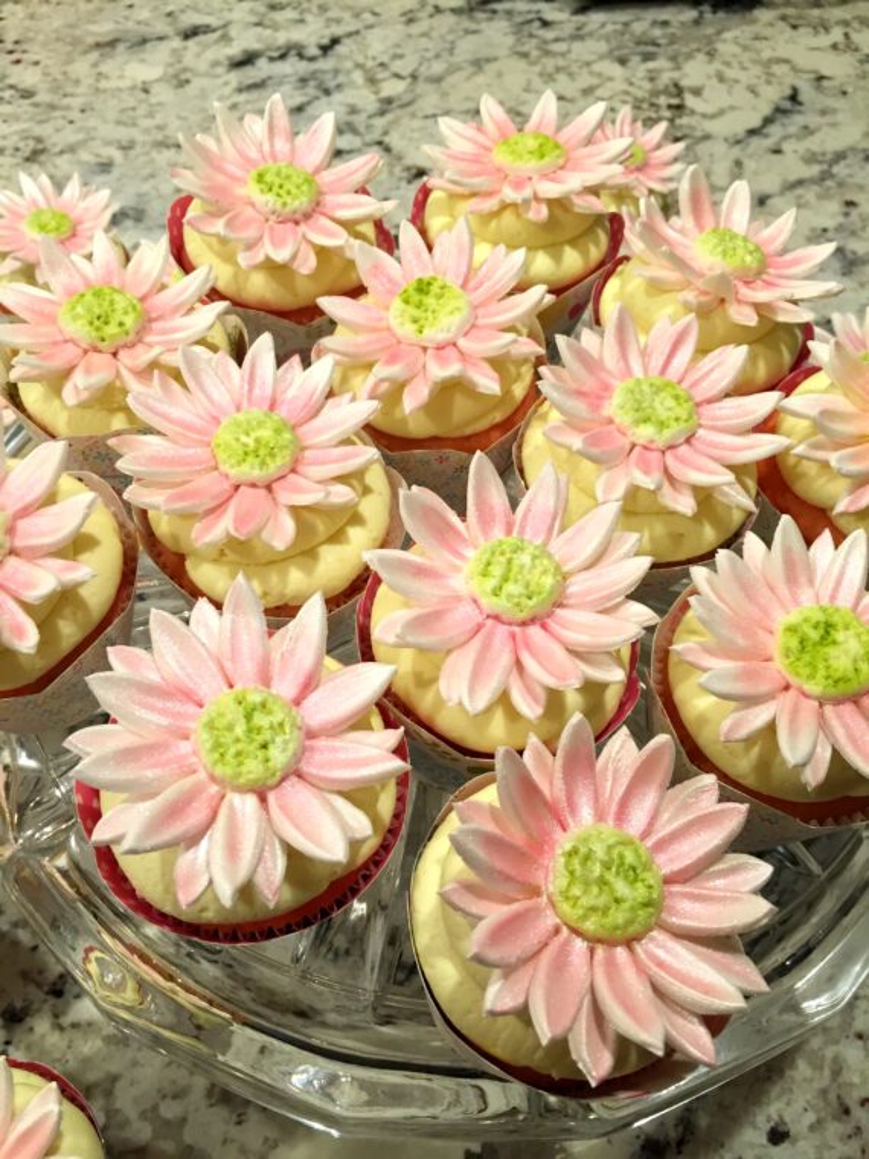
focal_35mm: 29
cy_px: 580
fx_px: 971
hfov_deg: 48.2
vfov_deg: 61.7
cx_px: 434
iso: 80
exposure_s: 1/30
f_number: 2.2
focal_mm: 4.15
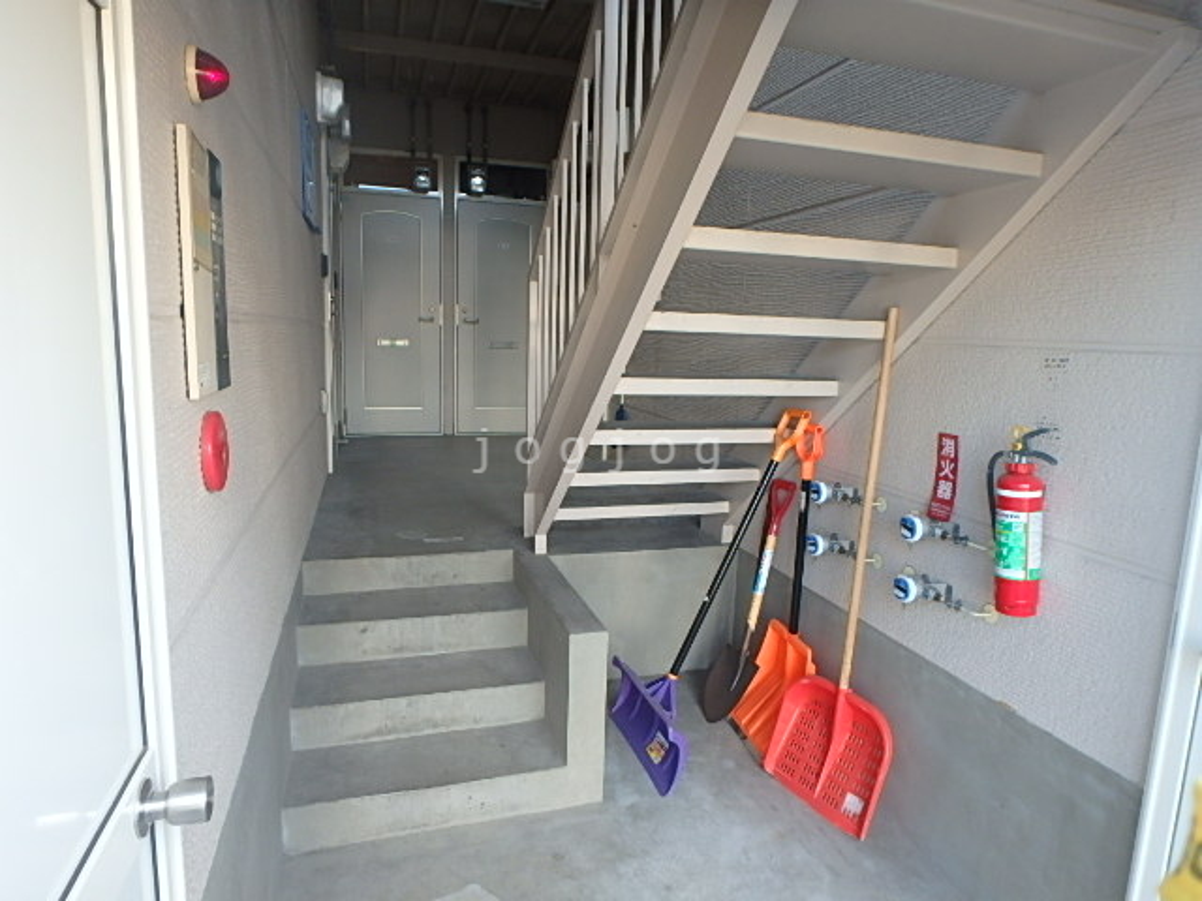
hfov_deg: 79.0
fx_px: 729
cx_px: 601
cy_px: 450
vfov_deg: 63.4
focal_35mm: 21
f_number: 3.5
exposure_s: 1/40
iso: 200
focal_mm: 3.7
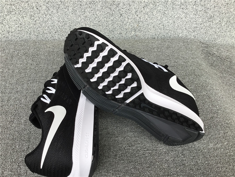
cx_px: 118
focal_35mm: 31
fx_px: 210
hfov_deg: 58.4
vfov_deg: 45.4
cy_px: 88
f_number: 2.4
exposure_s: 1/116
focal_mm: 3.3
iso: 25
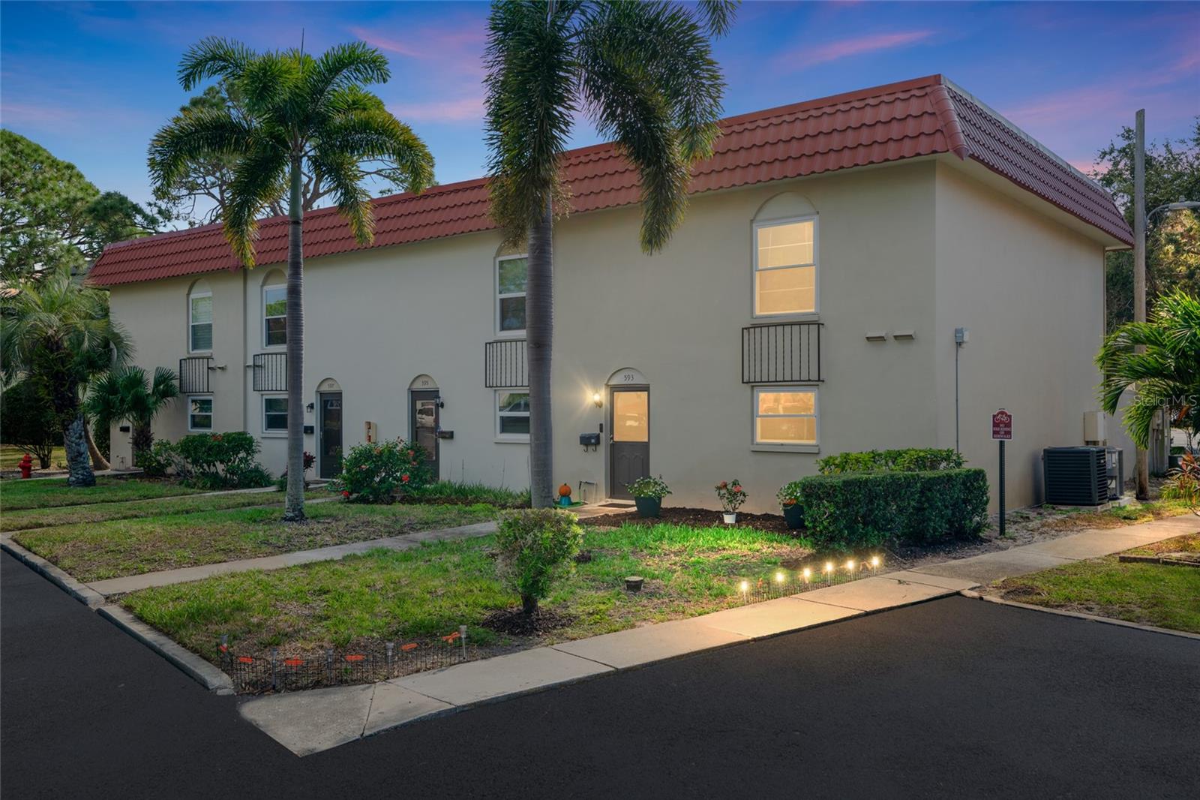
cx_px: 600
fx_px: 1033
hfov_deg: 60.3
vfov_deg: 42.3
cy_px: 400
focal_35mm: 31
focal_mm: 31
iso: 250
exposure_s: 1/60
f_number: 9
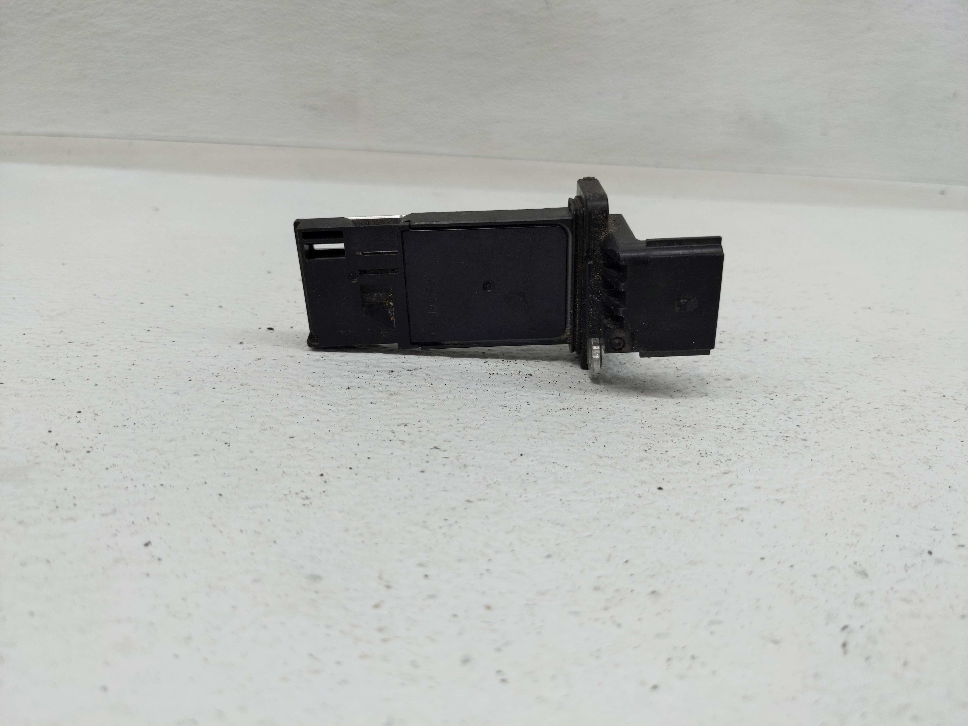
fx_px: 699
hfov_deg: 69.4
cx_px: 484
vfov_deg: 54.9
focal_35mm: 25
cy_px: 363
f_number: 1.73
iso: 67
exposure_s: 1/120
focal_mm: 4.38
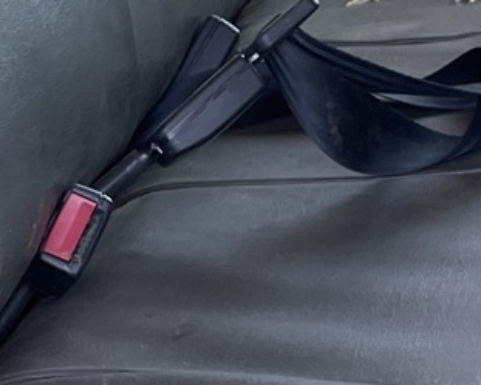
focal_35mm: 148
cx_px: 430
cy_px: 215
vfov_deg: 10.4
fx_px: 2108
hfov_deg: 12.9
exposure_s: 1/121
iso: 40
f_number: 1.6
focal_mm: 4.2
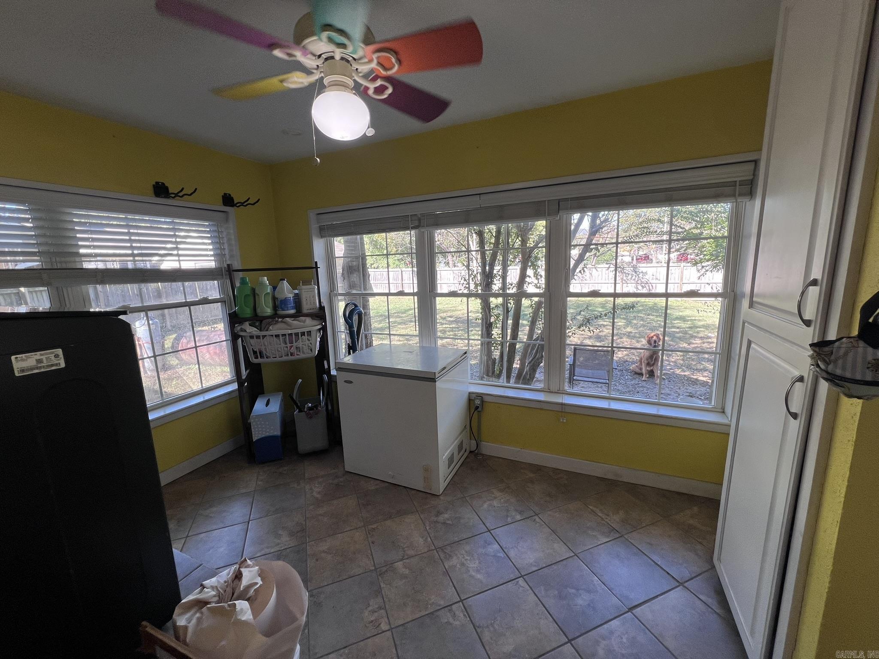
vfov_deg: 89.9
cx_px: 440
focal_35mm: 13
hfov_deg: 106.2
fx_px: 330
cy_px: 330
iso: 40
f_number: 1.8
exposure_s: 1/99
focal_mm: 1.57
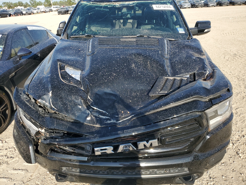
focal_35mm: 26
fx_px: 185
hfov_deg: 67.3
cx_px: 123
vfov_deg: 53.1
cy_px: 92
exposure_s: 1/1667
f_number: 1.5
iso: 50
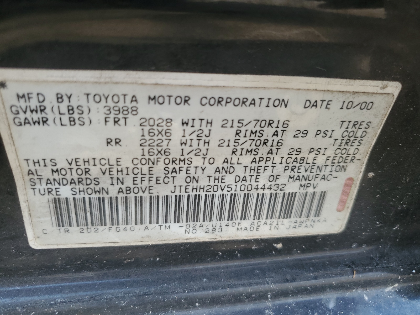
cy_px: 158
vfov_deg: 53.1
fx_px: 315
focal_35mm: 26
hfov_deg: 67.3
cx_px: 210
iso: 50
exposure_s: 1/294
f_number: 1.5
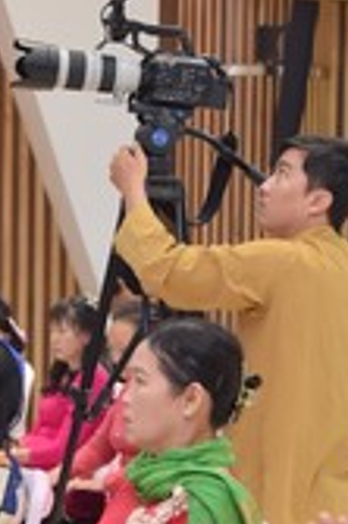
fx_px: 2949
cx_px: 47
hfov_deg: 6.7
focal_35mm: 203
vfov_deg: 10.1
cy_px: 389
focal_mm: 52
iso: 1000
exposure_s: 1/160
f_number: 4.5
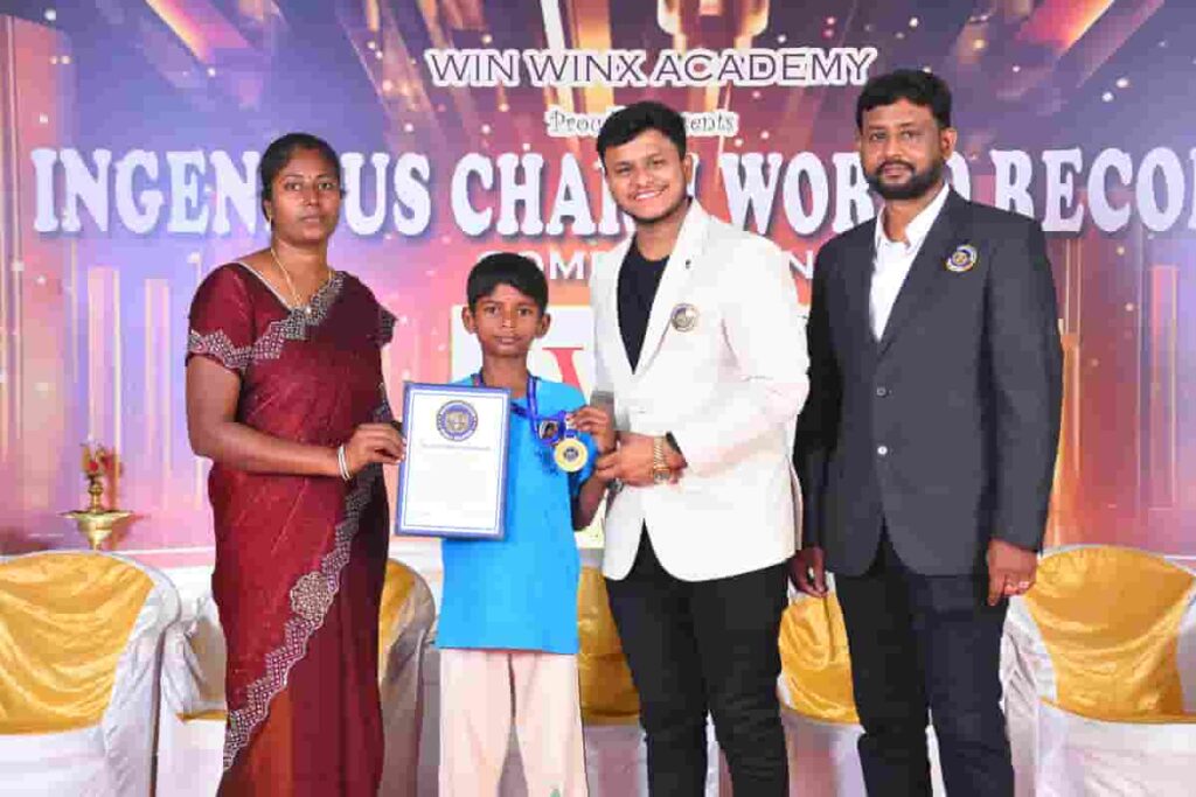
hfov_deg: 28.1
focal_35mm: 72
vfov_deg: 18.9
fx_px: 2392
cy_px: 398
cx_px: 598
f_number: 6.3
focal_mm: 48
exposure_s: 1/160
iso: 500
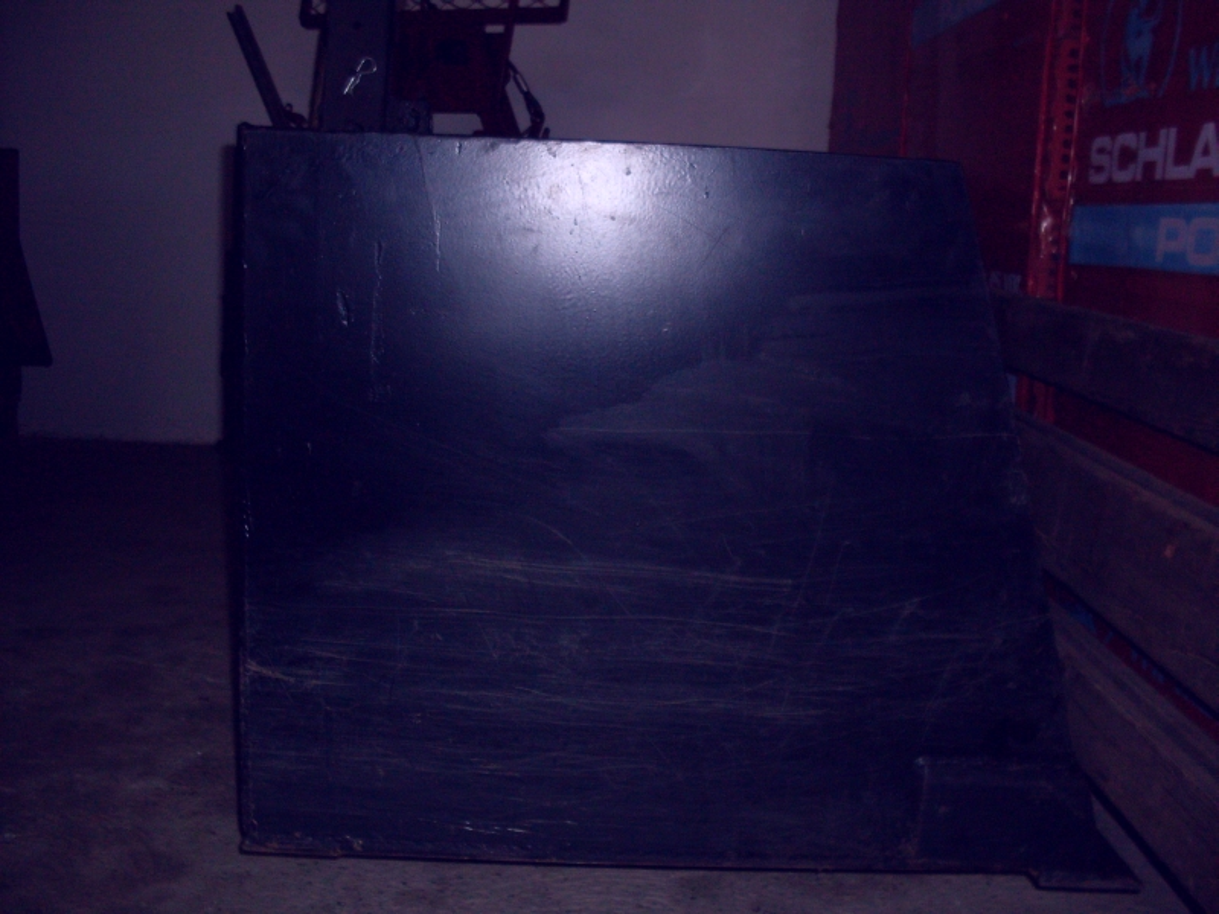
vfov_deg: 37.7
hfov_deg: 49.0
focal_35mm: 38
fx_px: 1338
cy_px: 457
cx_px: 610
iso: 100
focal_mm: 6.3
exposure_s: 1/45
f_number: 2.8
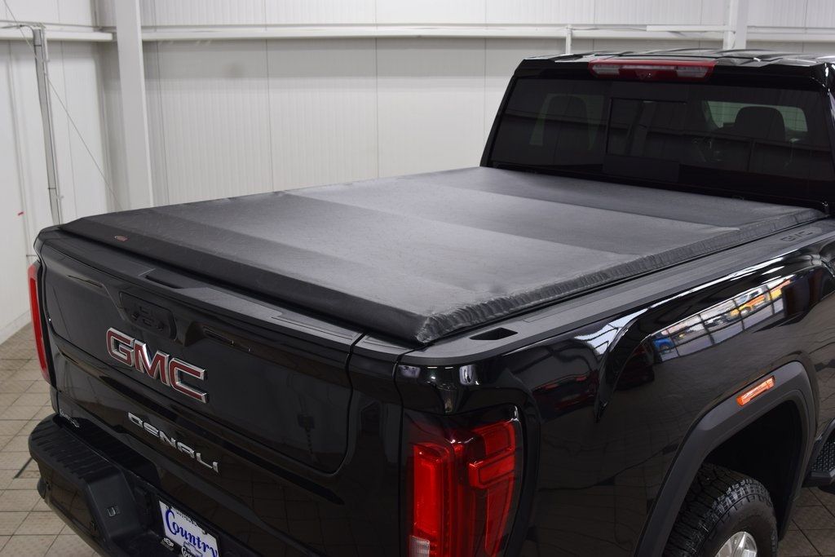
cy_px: 278
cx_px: 418
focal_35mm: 36
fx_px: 835
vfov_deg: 36.9
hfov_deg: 53.1
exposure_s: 1/20
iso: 400
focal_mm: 24
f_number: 6.3
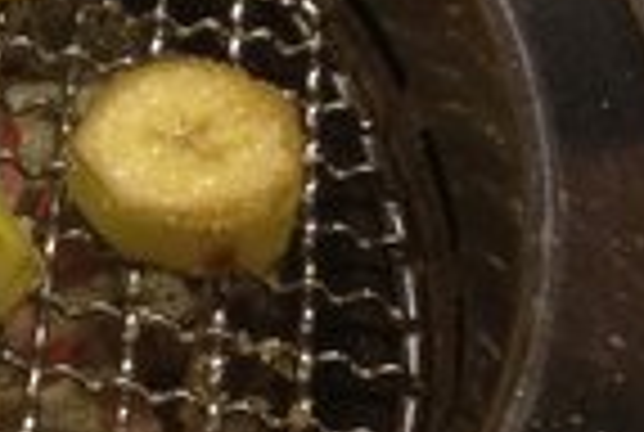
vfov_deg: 10.8
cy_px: 196
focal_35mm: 127
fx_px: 2277
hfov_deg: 14.6
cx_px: -410
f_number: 2.4
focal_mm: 4.28
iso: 160
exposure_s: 1/20
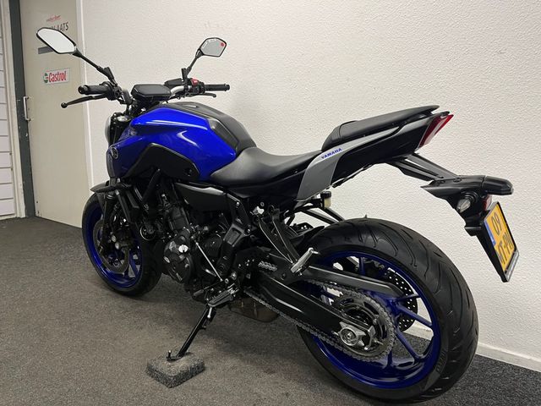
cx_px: 270
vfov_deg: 53.1
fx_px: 406
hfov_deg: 67.3
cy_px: 203
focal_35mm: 26
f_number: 1.6
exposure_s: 1/50
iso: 80
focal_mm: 5.1
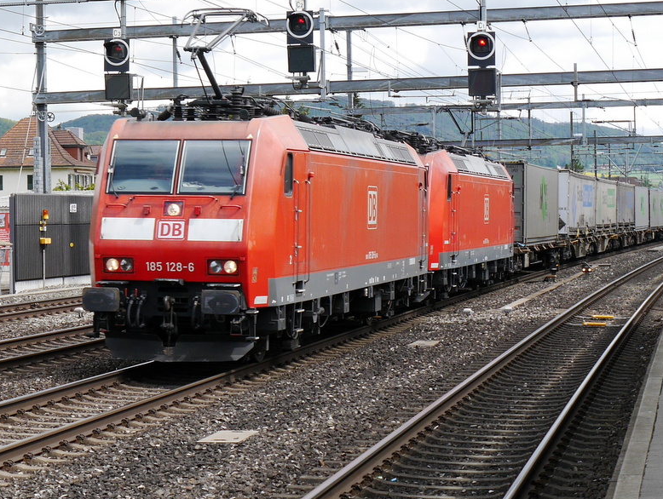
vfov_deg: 19.9
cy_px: 201
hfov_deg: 26.3
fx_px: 1420
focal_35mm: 74
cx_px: 297
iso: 160
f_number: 7.1
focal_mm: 24
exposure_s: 1/250
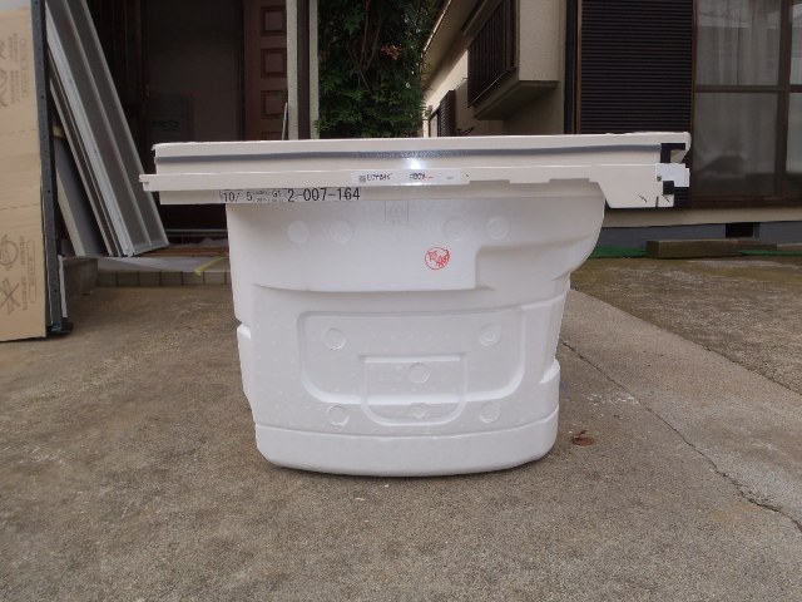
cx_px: 401
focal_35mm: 28
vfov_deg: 49.7
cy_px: 301
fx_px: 649
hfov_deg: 63.4
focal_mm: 5
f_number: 4.5
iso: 80
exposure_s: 1/400
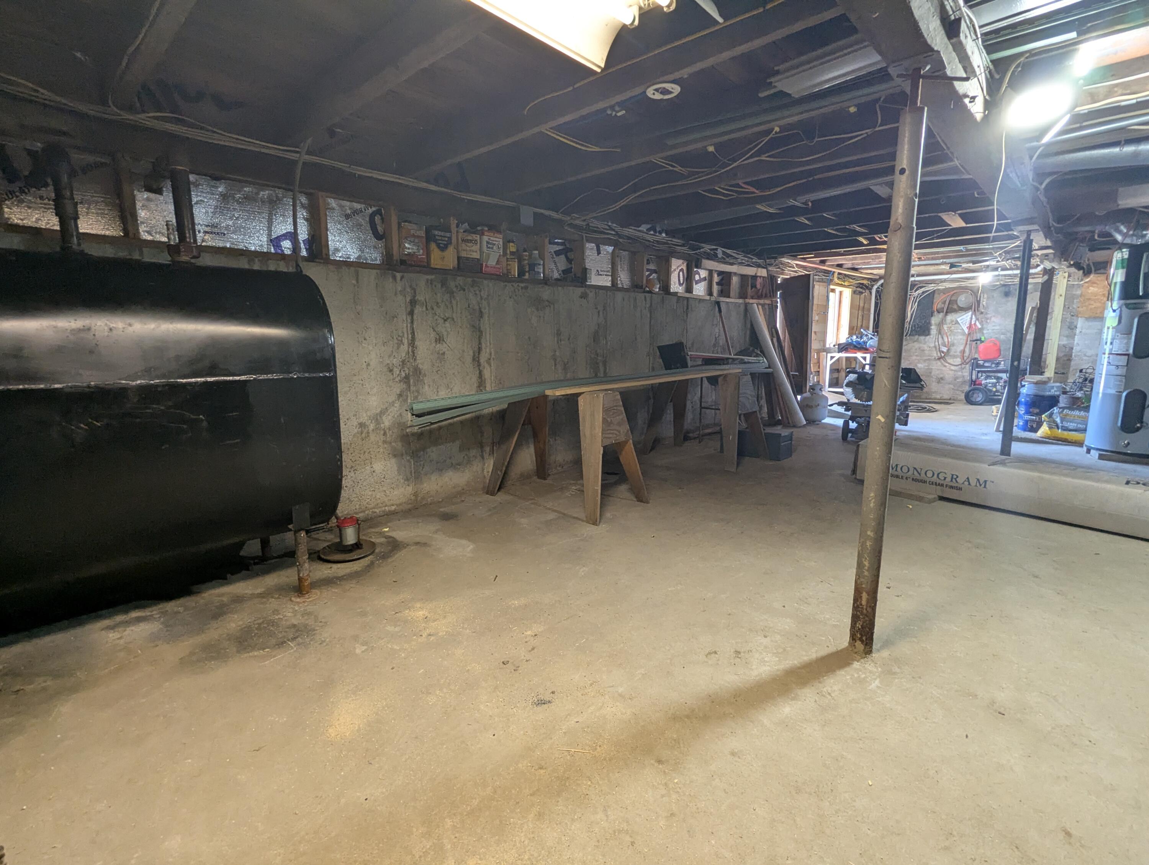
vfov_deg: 78.2
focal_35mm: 16
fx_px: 532
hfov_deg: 94.4
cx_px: 574
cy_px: 432
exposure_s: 1/40
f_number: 2.2
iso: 156
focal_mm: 2.35
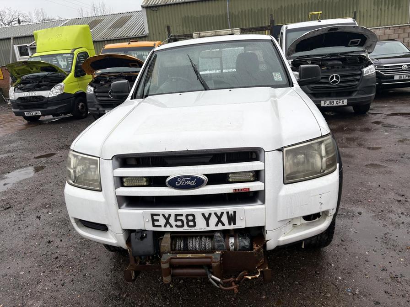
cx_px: 205
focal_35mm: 26
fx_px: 308
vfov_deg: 53.1
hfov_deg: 67.3
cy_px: 154
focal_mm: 5.96
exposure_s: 1/299
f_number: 1.6
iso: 40
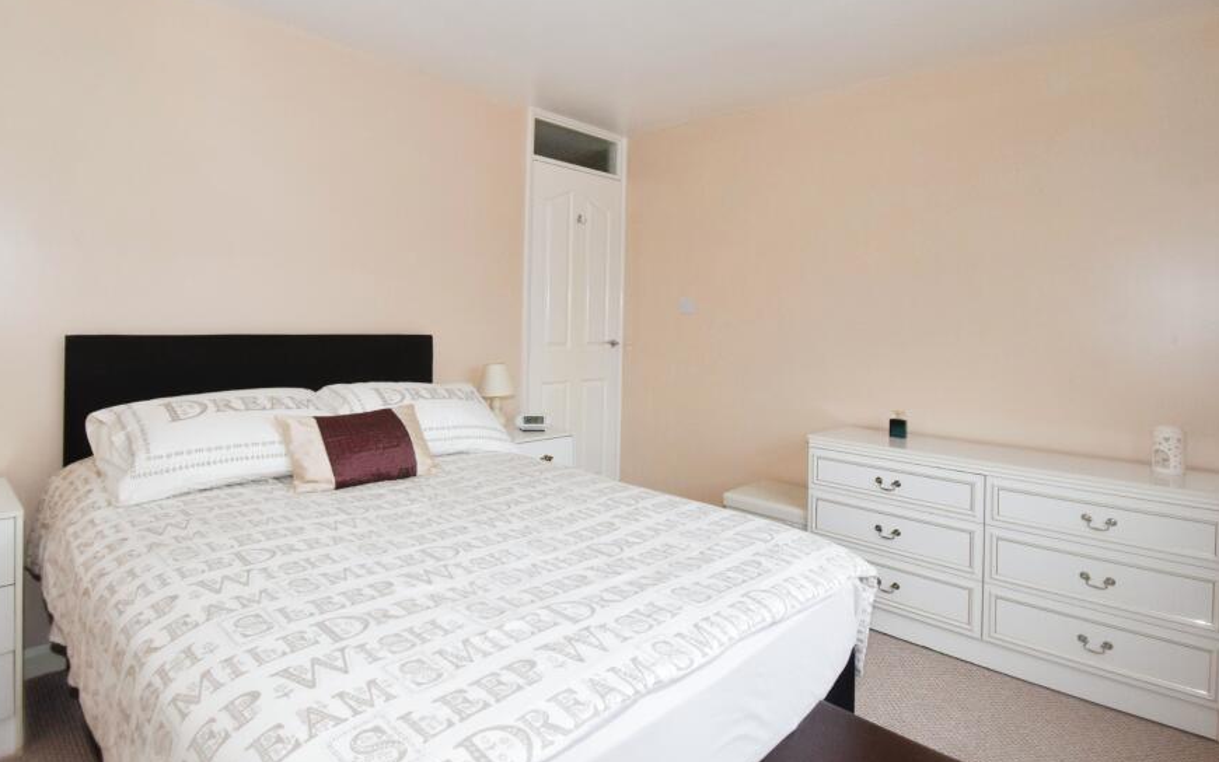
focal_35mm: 18
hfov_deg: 90.6
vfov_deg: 64.9
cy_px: 349
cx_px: 531
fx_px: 598
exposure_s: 1/60
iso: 1000
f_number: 10
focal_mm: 10
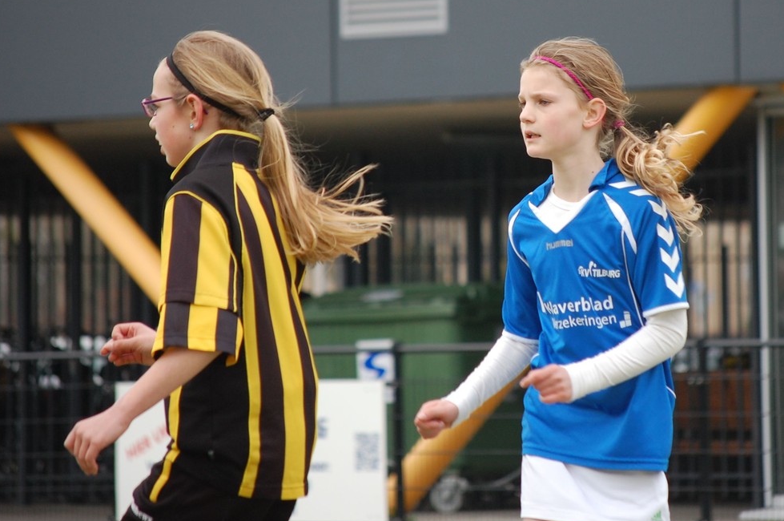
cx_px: 408
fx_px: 5459
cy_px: 264
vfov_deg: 5.5
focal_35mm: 251
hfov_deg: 8.2
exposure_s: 1/500
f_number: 5.3
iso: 400
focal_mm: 160
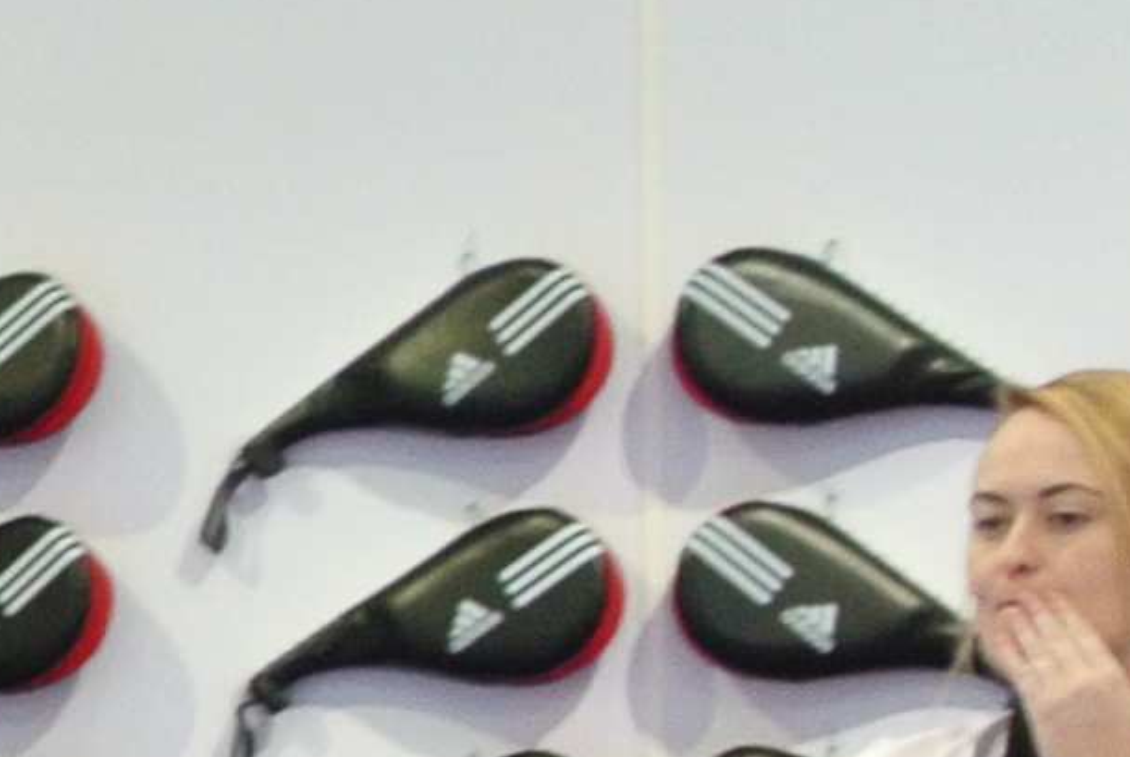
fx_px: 10151
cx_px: -1419
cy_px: 1853
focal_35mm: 323
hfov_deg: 6.1
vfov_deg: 4.2
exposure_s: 1/50
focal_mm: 18.9
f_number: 4.8
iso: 400
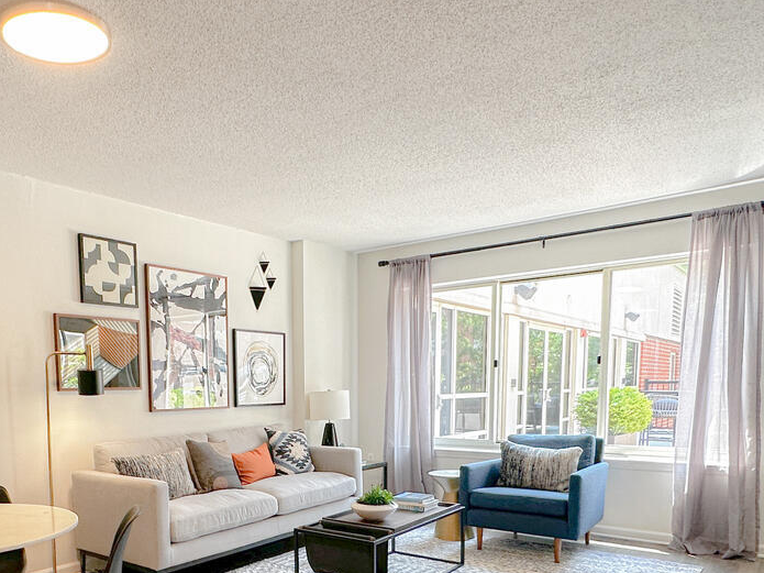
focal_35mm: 29
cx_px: 280
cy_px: 458
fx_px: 640
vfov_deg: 45.8
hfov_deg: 60.7
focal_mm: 2.22
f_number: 2.2
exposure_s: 1/120
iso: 100
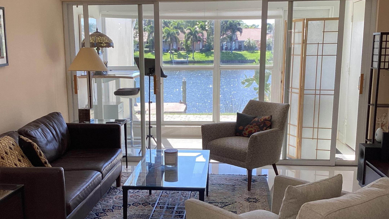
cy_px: 135
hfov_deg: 45.4
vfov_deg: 26.5
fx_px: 464
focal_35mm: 45
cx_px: 173
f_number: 2.4
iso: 40
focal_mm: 3.3
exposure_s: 1/120
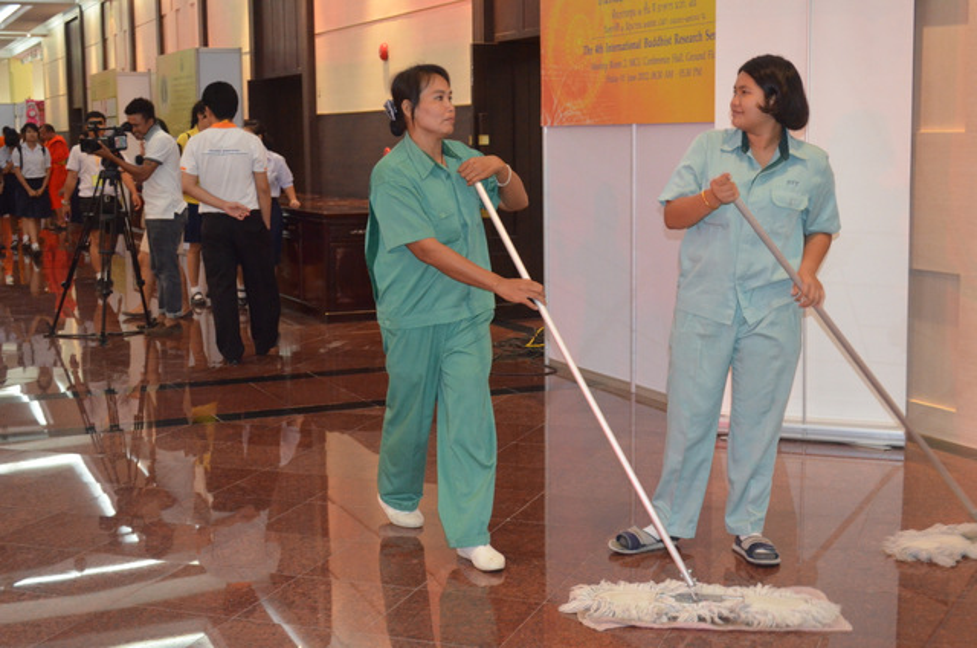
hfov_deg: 39.0
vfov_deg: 26.4
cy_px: 324
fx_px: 1381
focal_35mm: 51
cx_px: 488
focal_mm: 34
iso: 2800
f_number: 5
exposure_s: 1/60
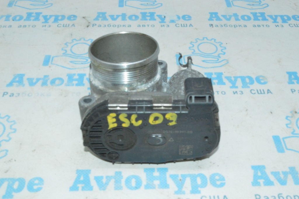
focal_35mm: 44
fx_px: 361
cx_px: 150
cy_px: 100
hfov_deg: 45.0
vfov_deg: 30.8
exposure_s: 1/40
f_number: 29
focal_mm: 29
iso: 5000
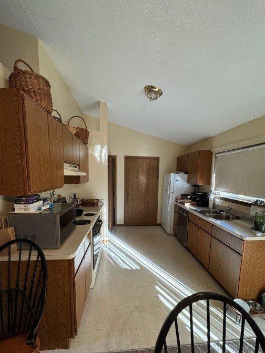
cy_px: 197
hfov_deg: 78.1
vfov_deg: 94.1
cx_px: 138
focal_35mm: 16
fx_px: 163
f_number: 2.2
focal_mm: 2.22
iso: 200
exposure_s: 1/60
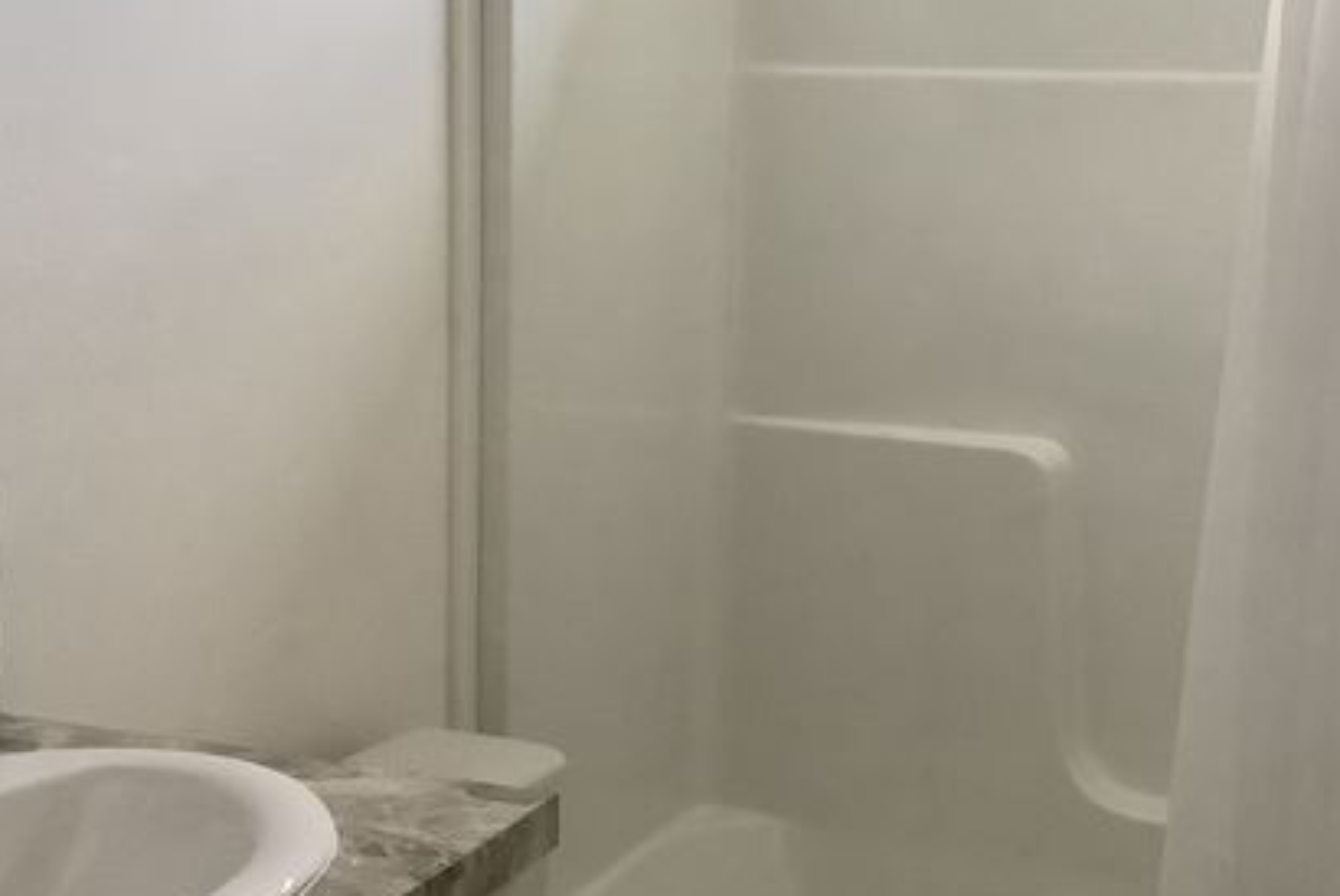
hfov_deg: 36.2
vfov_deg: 24.6
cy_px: 564
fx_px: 2049
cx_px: 768
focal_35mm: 55
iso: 320
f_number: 2.4
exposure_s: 1/40
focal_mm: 3.3
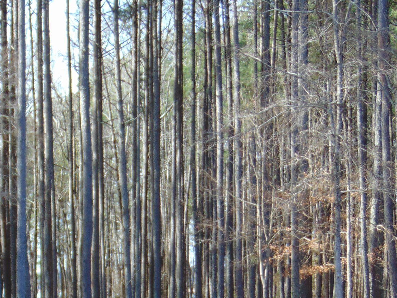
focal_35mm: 115
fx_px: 1319
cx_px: 120
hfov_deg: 17.1
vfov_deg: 12.7
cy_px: 327
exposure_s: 1/200
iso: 80
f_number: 3.5
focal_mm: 9
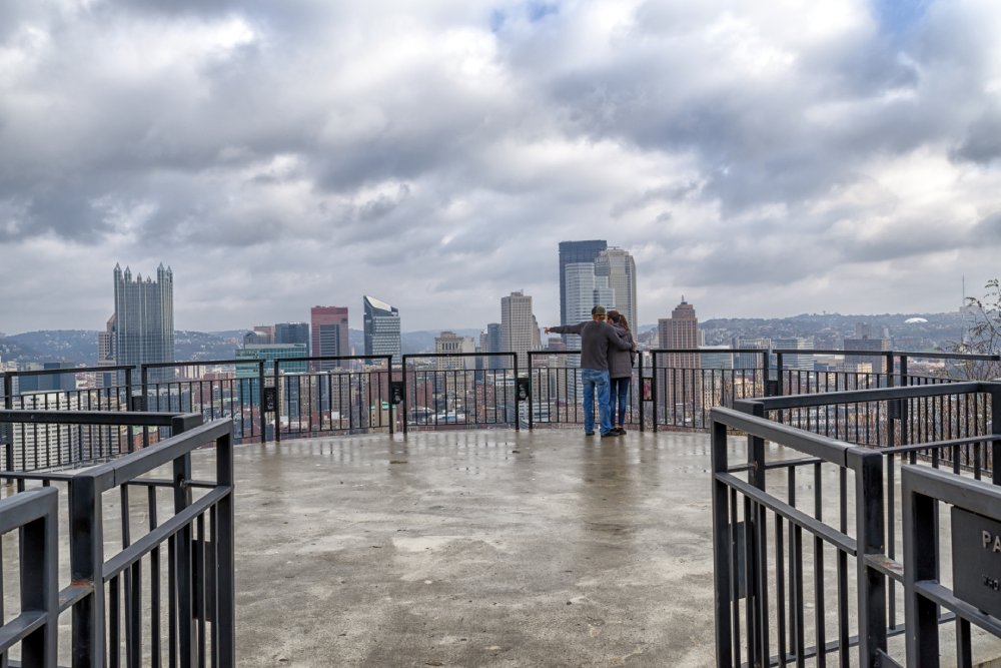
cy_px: 334
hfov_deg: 60.3
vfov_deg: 42.3
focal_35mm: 31
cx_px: 500
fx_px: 862
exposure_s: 1/250
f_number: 9
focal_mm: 31
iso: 400
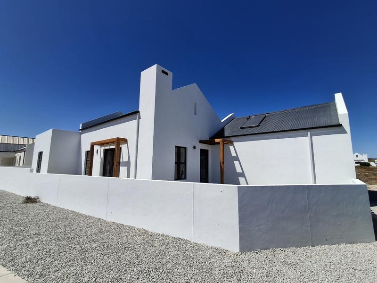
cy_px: 142
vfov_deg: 78.1
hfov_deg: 94.5
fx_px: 174
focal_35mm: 16
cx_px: 188
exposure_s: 1/2899
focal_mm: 1.64
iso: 40
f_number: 2.2
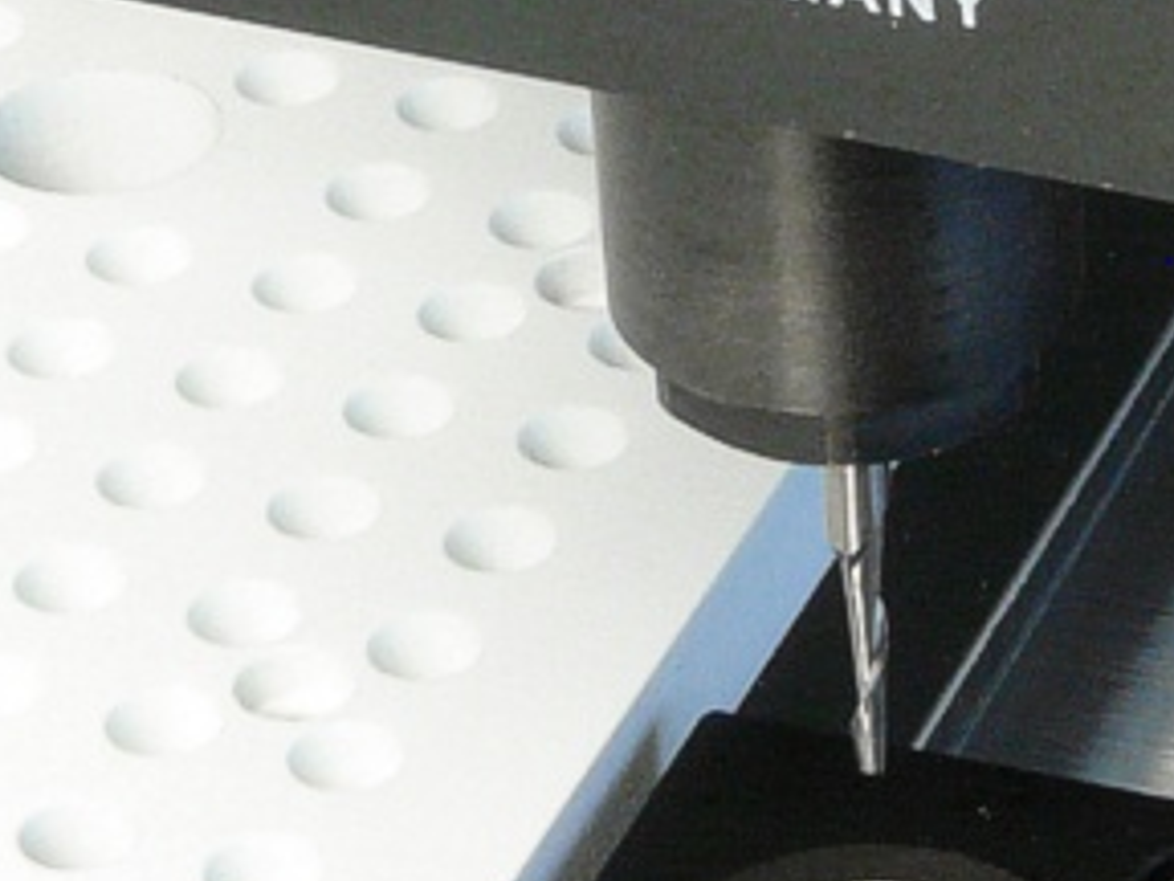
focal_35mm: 125
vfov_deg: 11.8
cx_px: 742
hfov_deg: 15.7
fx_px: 4239
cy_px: 722
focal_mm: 7.4
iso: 200
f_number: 8
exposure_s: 1/60
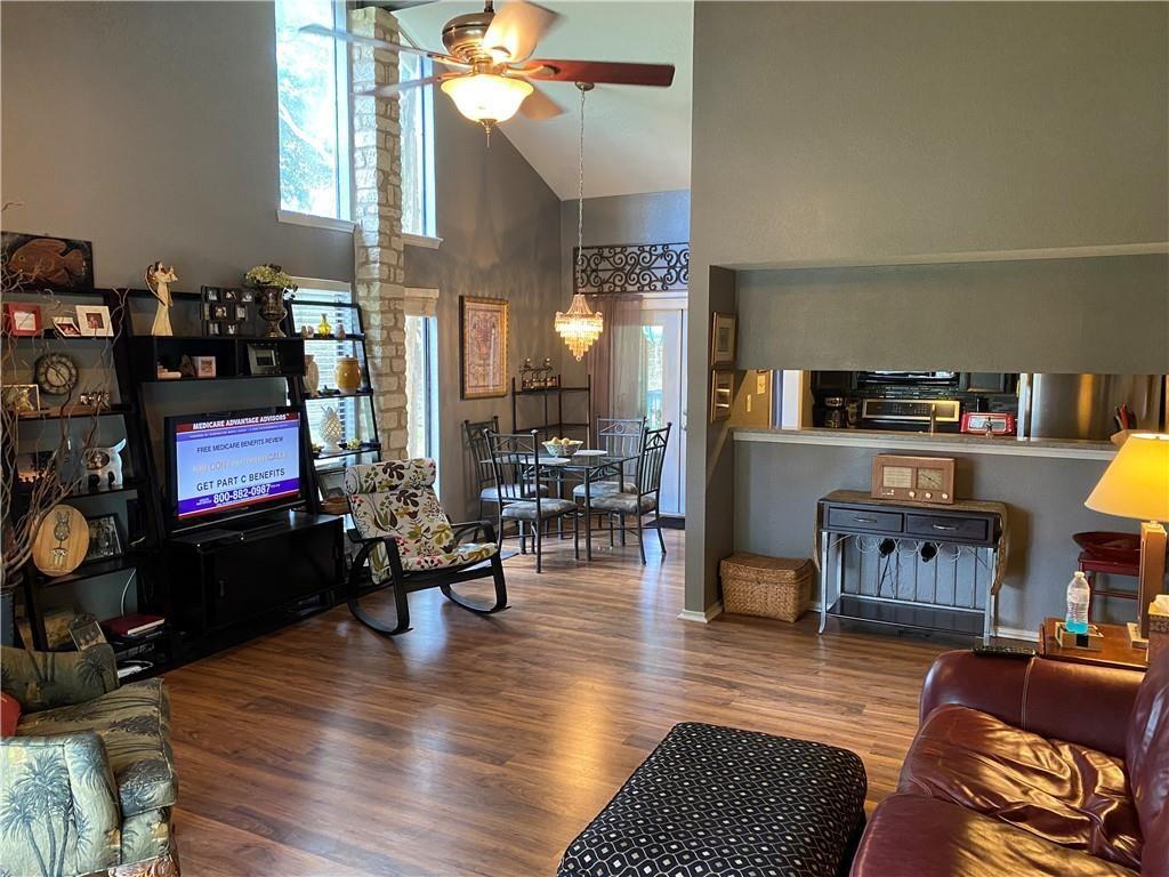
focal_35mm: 26
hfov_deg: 67.3
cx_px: 584
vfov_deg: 53.1
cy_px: 438
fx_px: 878
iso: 500
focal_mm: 4.25
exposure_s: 1/60
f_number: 1.8
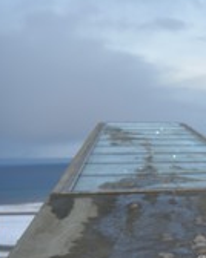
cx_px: 307
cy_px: 174
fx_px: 519
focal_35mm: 68
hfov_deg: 19.6
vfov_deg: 27.8
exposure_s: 1/200
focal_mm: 29
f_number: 4
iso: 400
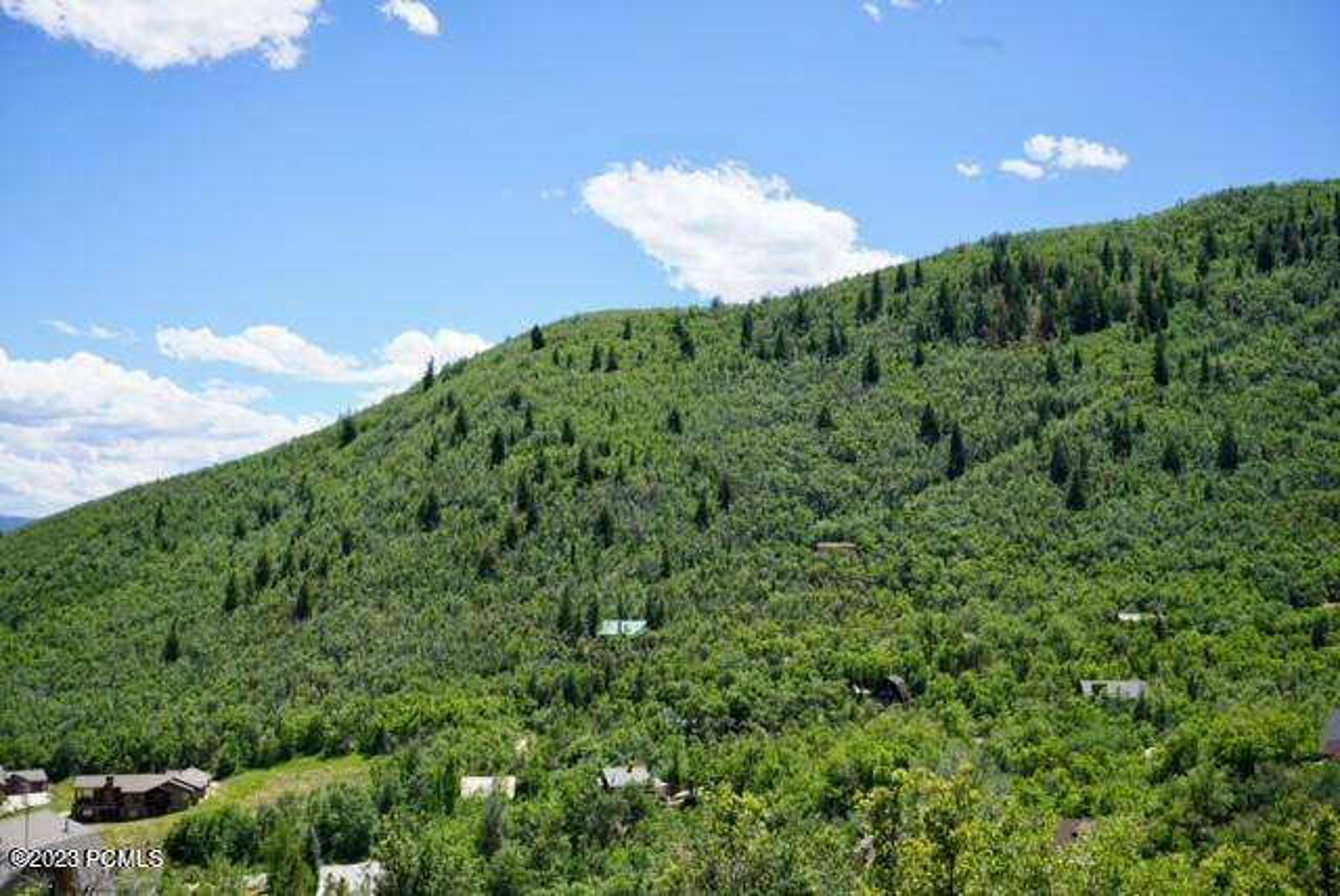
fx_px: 1565
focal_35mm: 42
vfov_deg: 32.0
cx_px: 670
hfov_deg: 46.4
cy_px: 448
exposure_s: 1/125
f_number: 9
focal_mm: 42
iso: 100
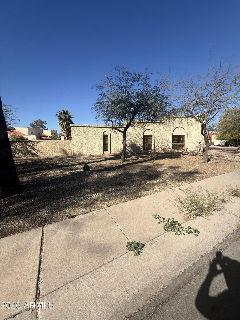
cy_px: 160
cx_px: 120
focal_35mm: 14
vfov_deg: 102.1
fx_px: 129
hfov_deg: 85.7
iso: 50
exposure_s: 1/2410
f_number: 2.2
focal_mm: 2.22
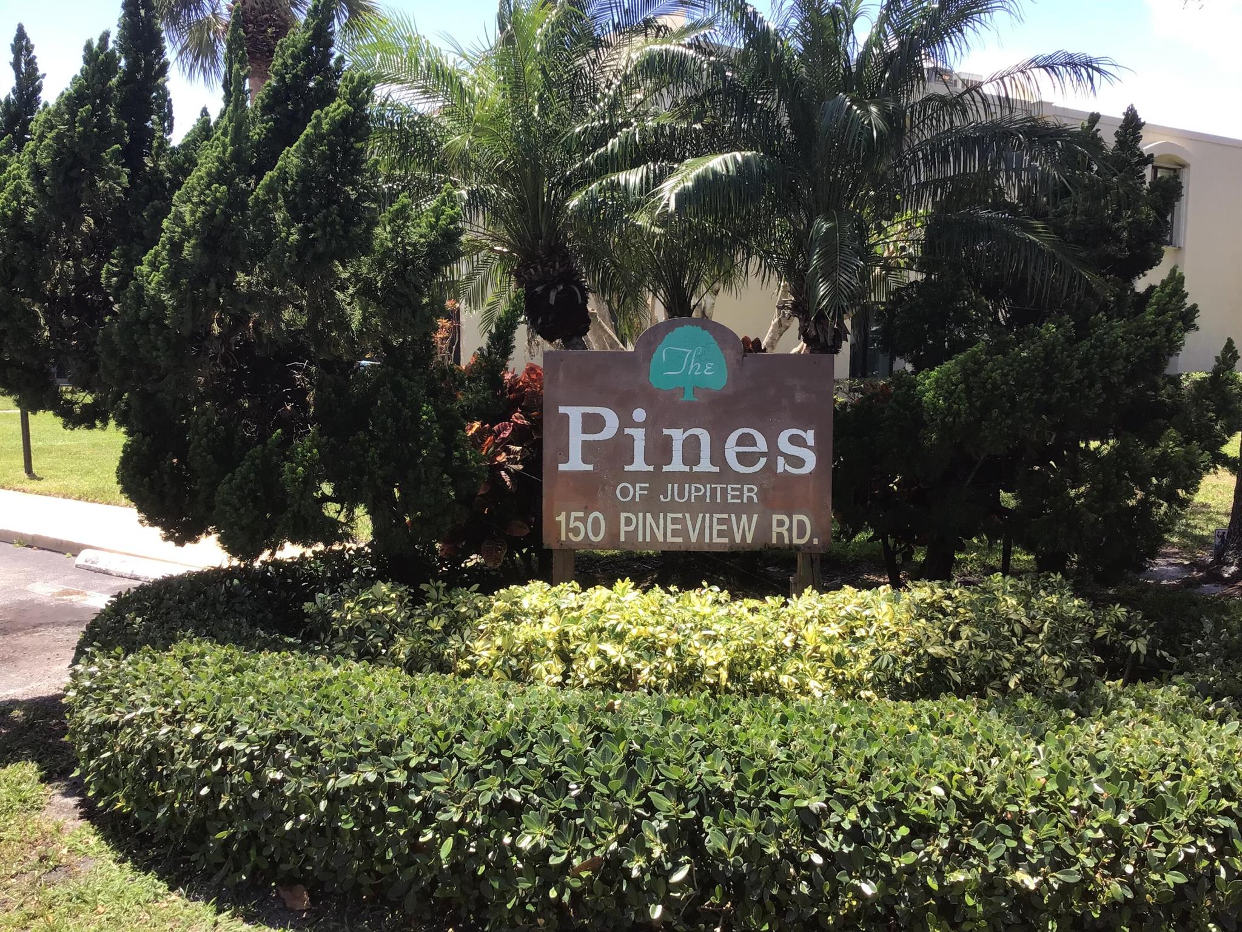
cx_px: 621
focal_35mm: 31
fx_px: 1112
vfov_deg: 45.4
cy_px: 466
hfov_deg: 58.4
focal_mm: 3.3
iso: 25
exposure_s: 1/390
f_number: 2.4
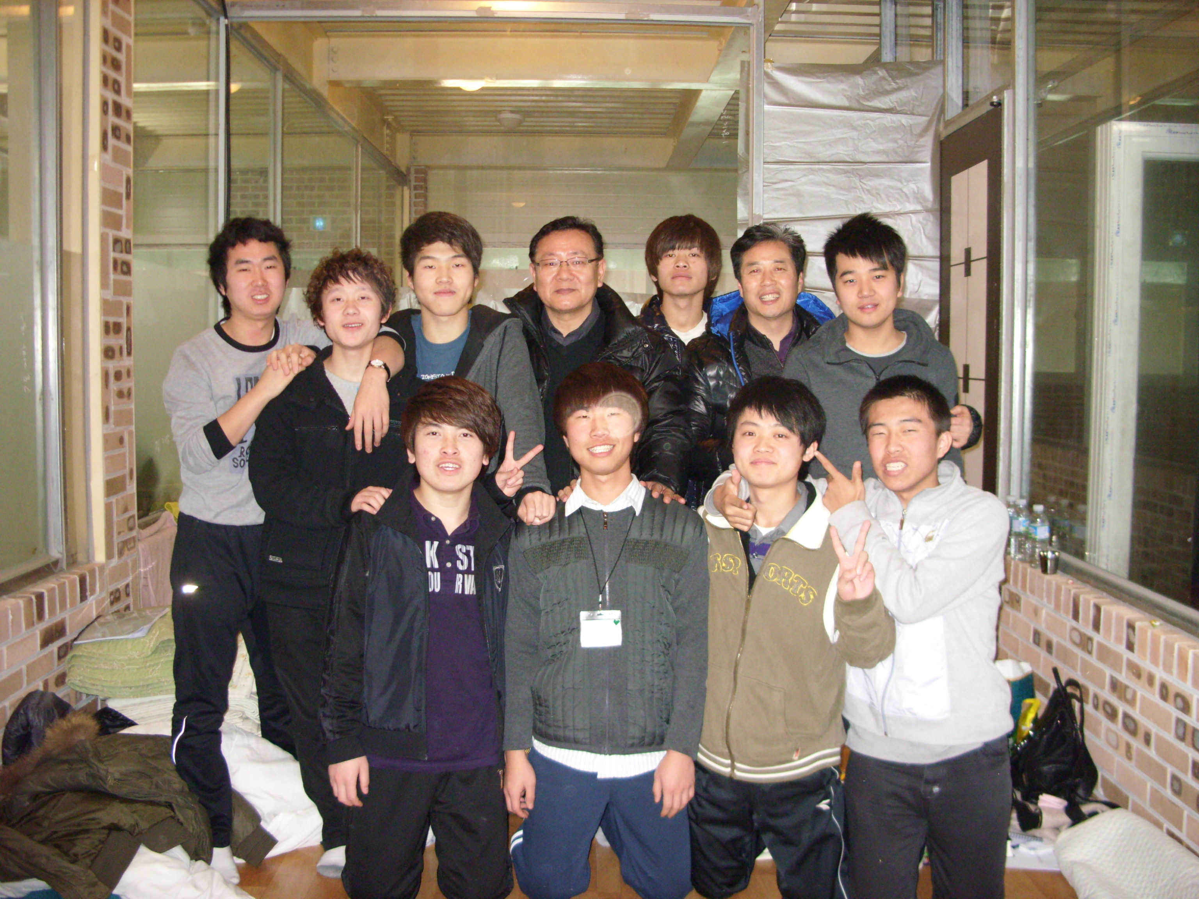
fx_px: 1316
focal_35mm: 38
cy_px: 450
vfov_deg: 37.7
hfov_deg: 49.0
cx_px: 600
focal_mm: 6.3
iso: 400
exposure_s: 1/30
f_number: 2.8
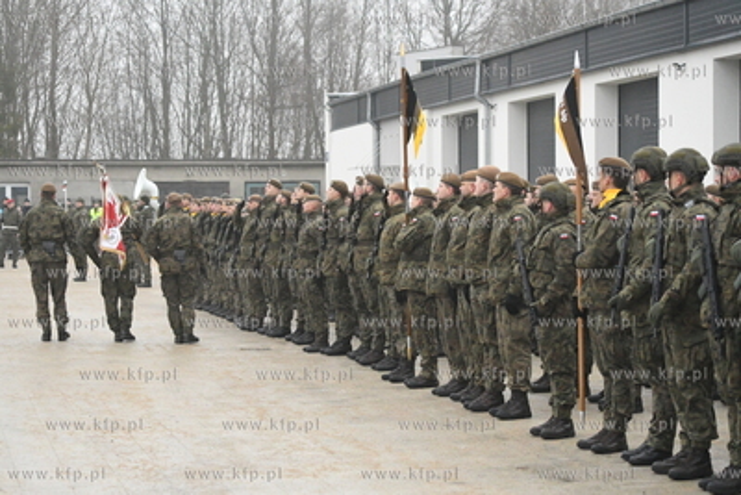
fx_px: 2162
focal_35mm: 105
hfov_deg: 19.4
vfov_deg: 13.1
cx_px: 370
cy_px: 248
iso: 9000
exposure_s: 1/3200
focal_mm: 70
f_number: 5.6
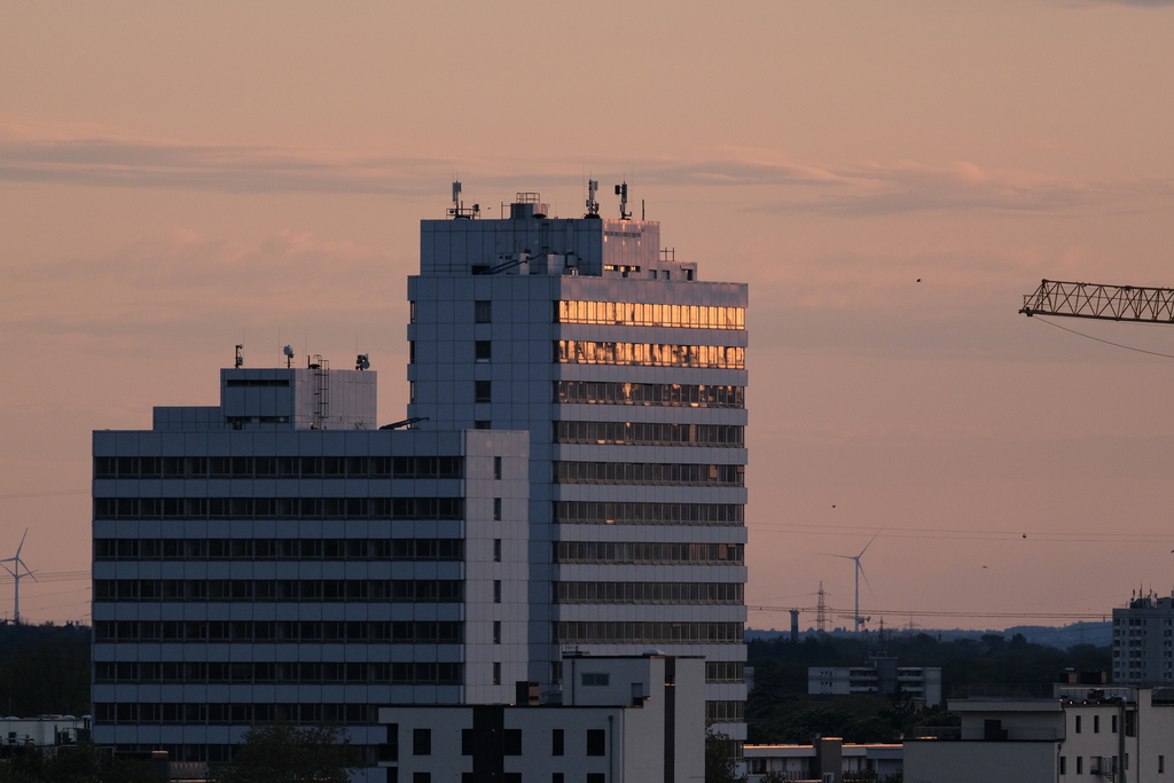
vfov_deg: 2.3
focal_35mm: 600
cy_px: 392
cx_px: 587
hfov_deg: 3.4
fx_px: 19568
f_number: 6.3
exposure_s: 1/1000
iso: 1250
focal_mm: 400
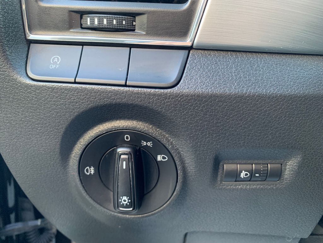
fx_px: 243
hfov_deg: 67.3
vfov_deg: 53.1
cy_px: 122
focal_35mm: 26
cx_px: 162
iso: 200
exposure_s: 1/60
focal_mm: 4.25
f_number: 1.8
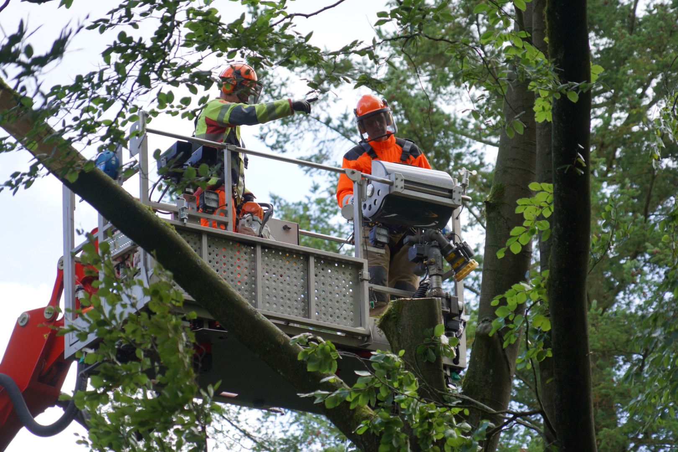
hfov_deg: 9.5
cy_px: 226
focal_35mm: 216
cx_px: 339
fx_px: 4068
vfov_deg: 6.4
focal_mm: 216
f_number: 6.3
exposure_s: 1/250
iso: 250
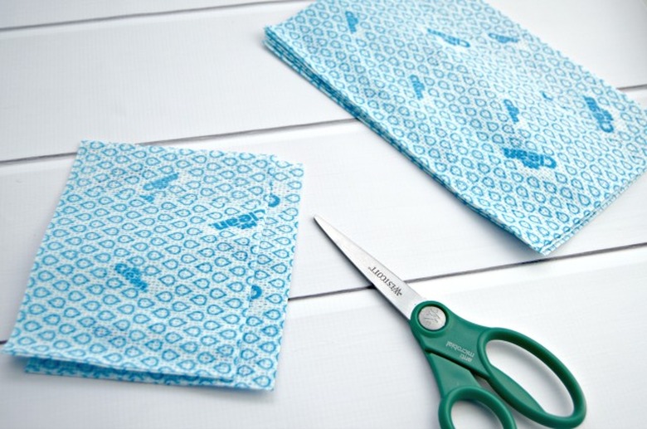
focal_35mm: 42
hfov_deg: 46.5
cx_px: 324
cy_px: 214
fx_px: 753
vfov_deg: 31.8
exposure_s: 1/160
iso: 100
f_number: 4
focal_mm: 28
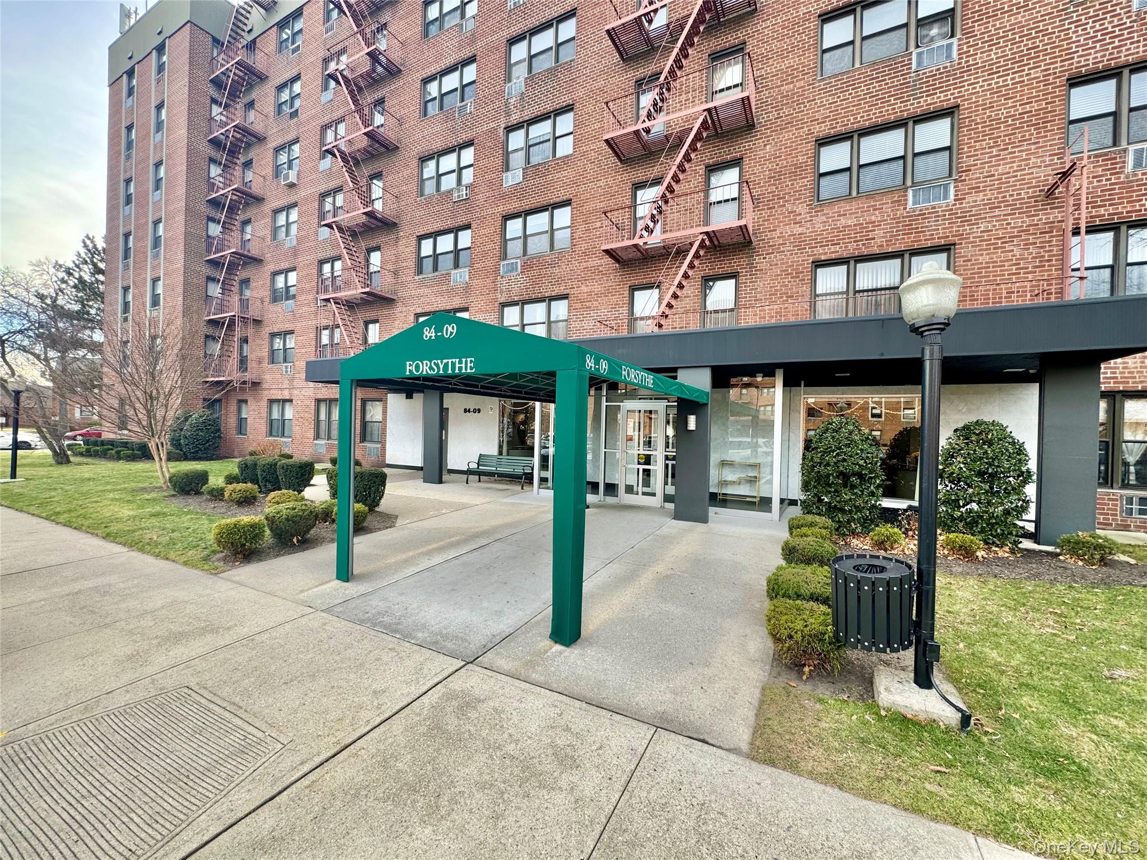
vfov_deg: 85.7
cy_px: 430
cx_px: 574
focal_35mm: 14
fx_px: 464
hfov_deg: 102.1
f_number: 2.2
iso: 40
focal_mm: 2.22
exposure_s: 1/217
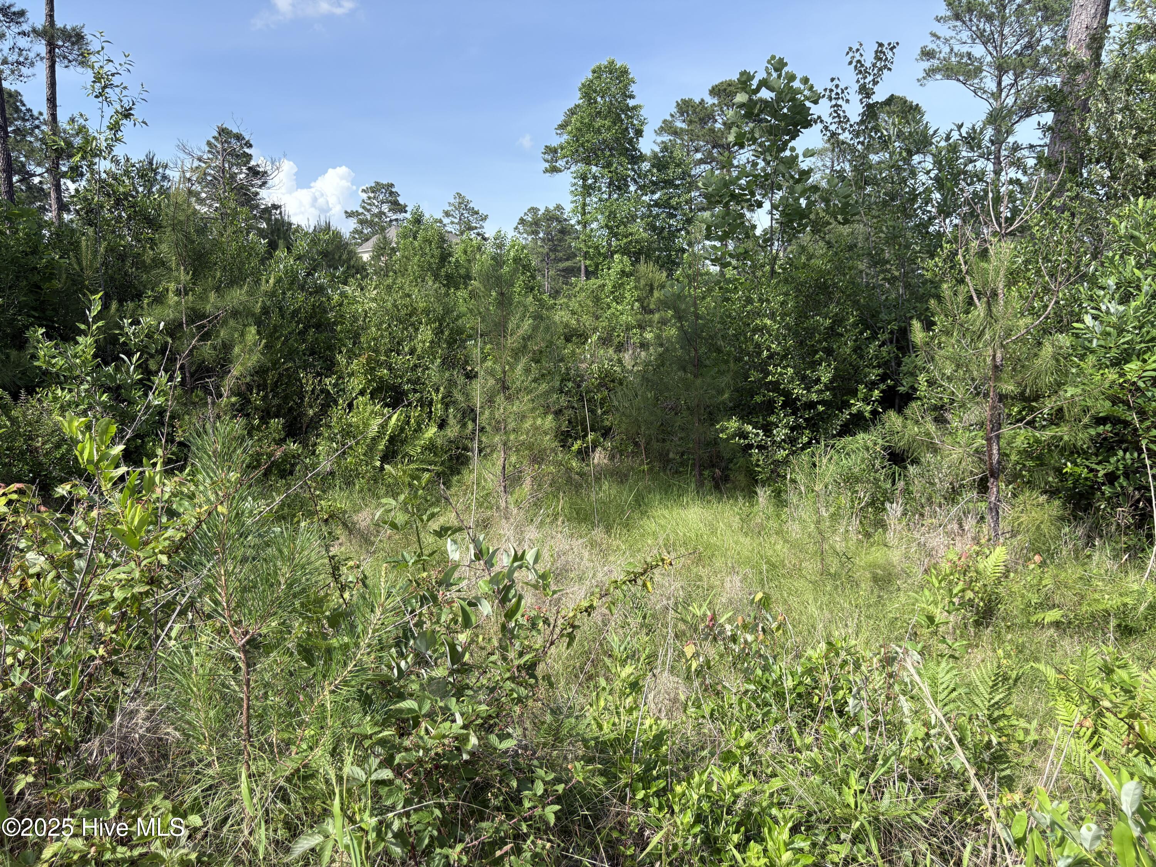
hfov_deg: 67.3
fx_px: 868
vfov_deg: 53.1
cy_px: 434
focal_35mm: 26
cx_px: 578
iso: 50
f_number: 1.6
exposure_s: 1/1626
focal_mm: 5.96
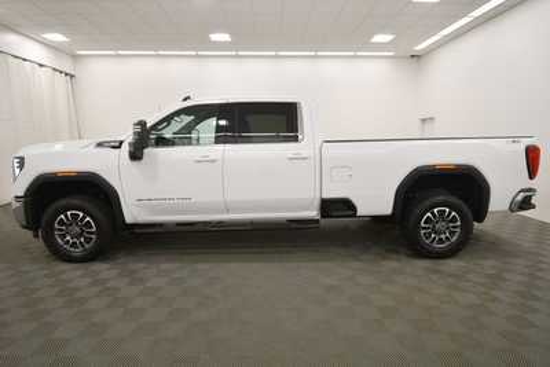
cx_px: 275
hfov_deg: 86.9
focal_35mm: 19
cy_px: 184
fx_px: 290
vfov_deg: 64.6
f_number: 4.8
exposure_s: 1/250
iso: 720
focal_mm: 13
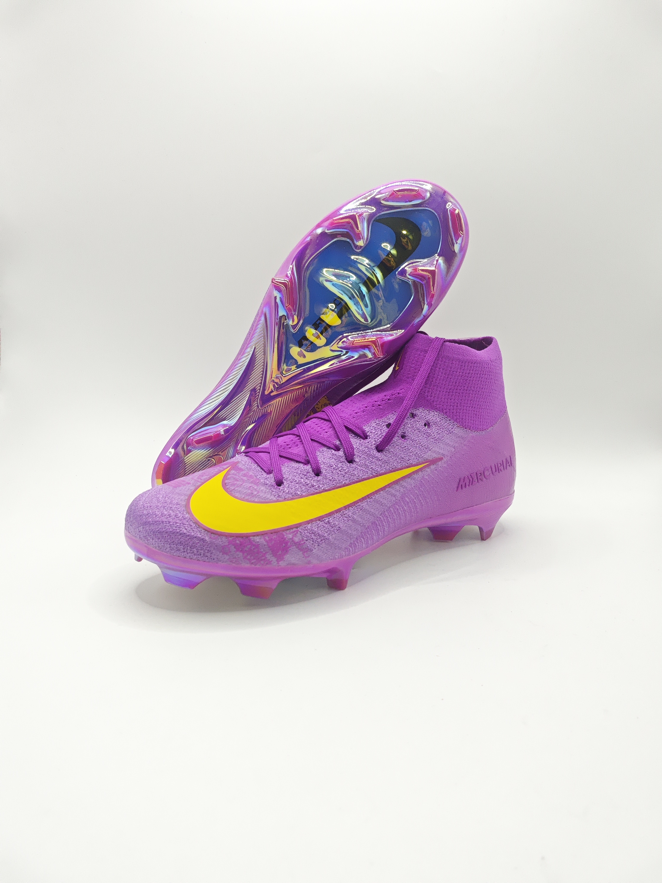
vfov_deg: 73.9
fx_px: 586
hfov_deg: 58.9
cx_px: 331
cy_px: 442
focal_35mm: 23
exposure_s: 1/640
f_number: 4
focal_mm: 6.68
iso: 3200
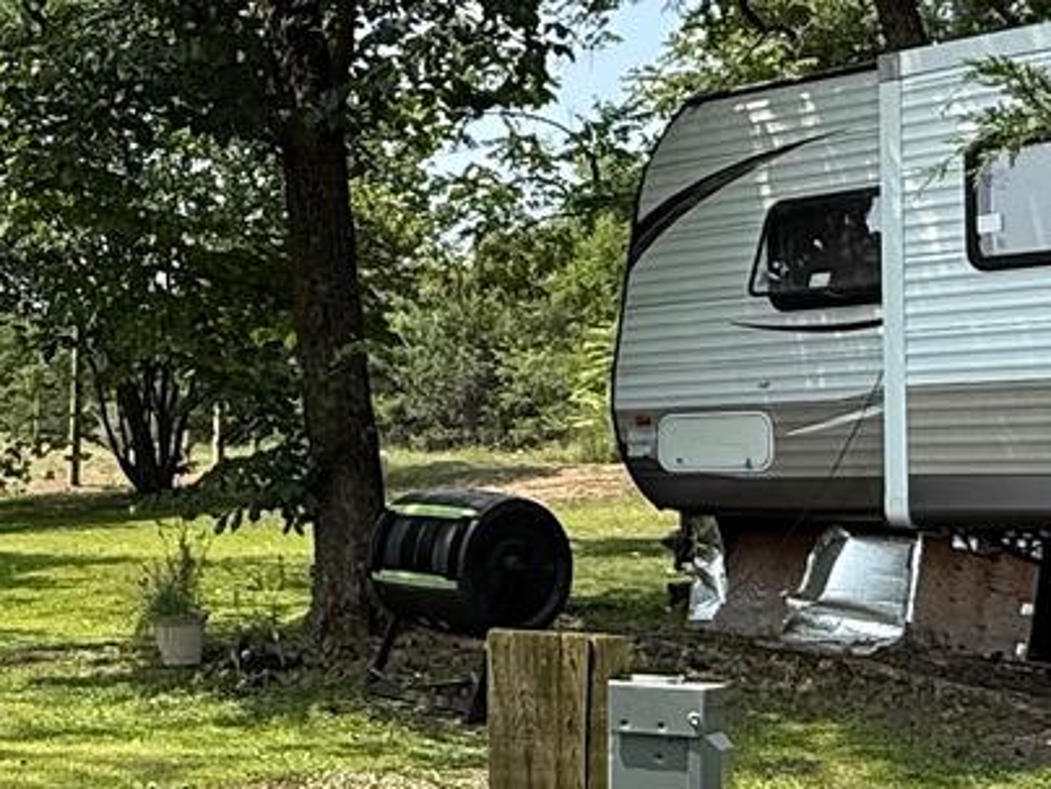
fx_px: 2156
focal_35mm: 71
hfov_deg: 26.5
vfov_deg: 20.5
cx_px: 117
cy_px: 167
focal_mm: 2.22
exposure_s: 1/1068
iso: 64
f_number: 2.2
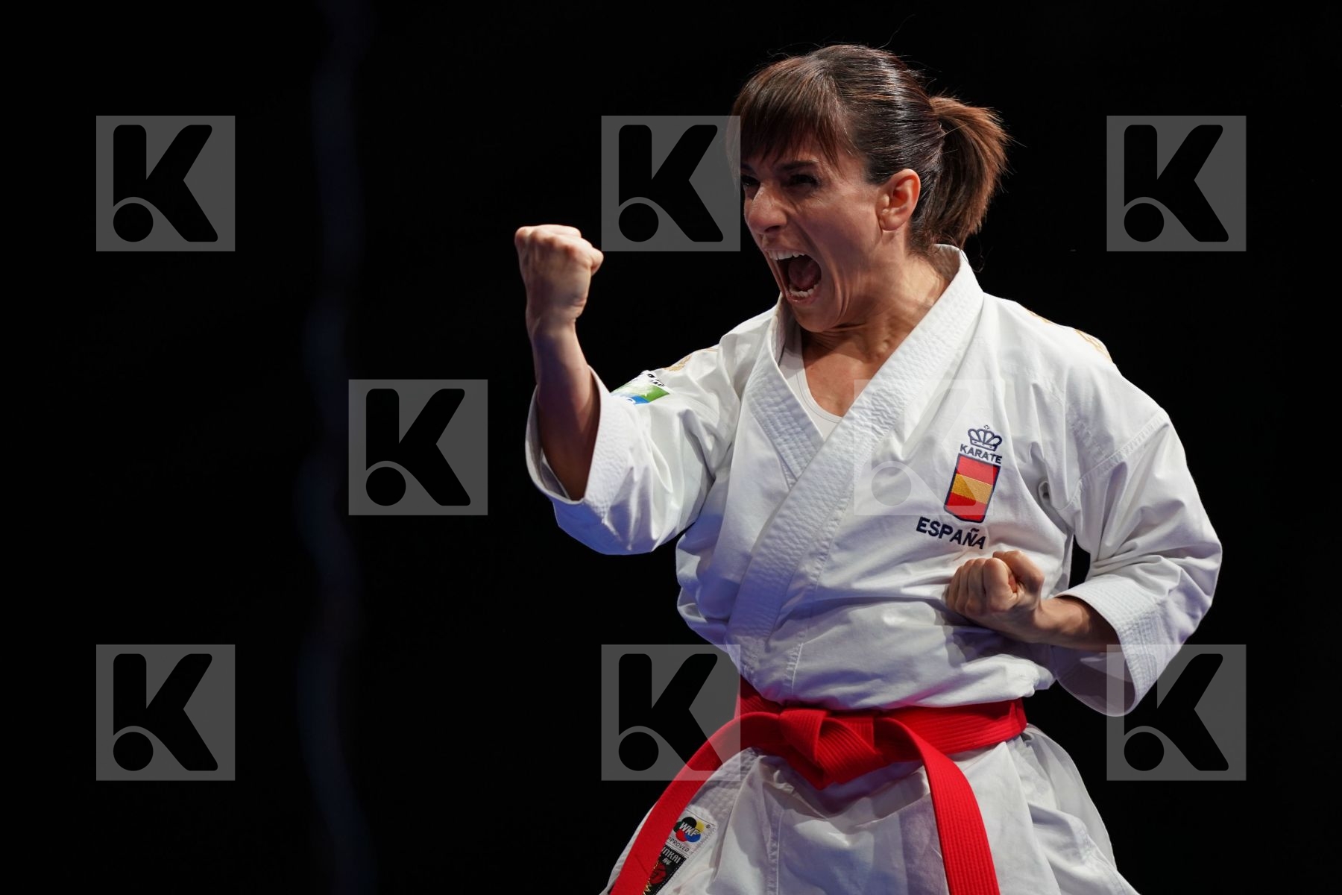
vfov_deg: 3.4
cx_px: 671
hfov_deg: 5.2
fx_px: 14910
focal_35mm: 400
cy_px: 448
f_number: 2.8
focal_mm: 400
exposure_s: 1/500
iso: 1600
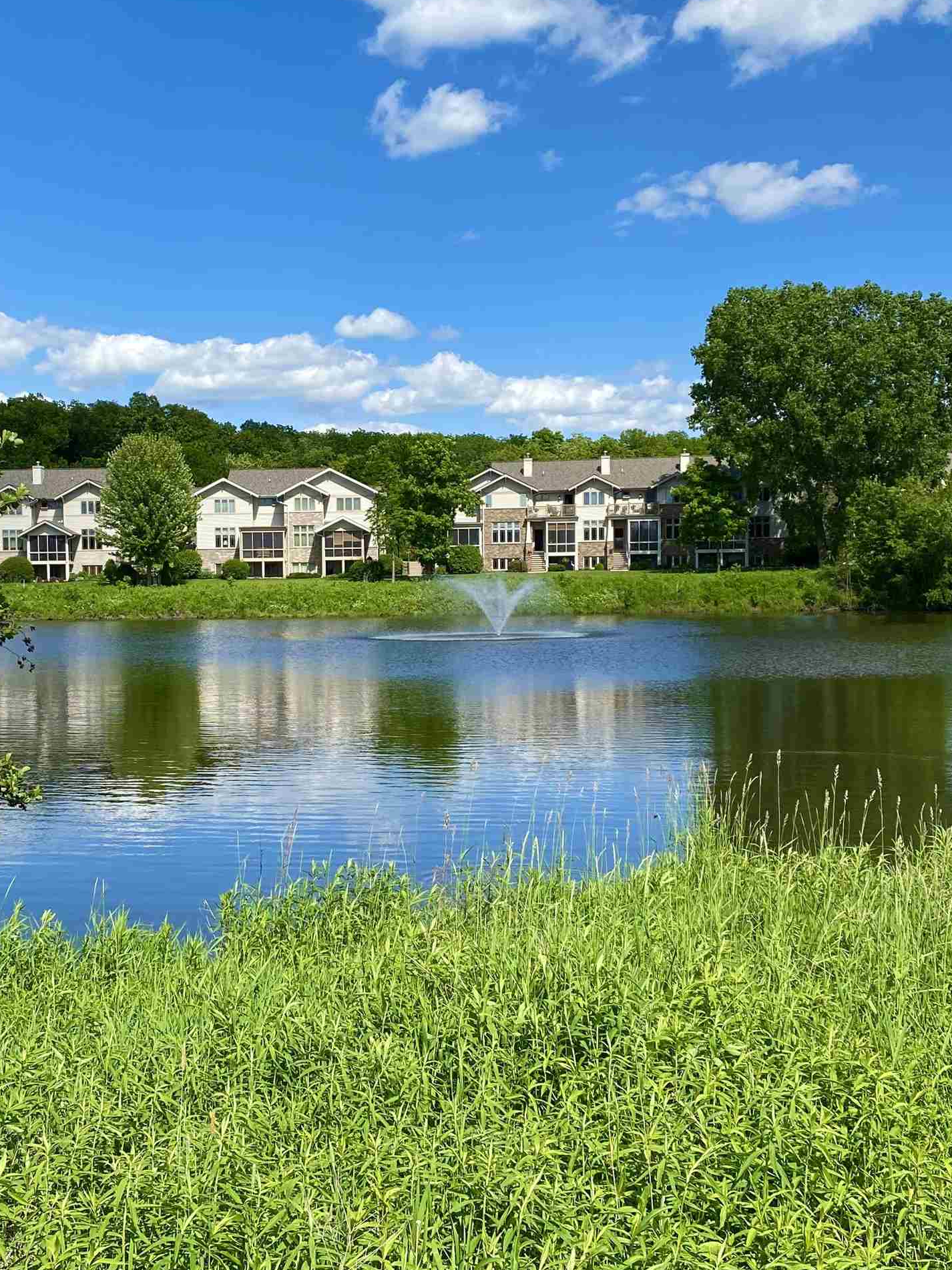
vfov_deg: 44.8
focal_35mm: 42
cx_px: 325
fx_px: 1540
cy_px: 621
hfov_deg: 34.1
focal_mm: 4.25
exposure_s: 1/2688
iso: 32
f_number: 1.8
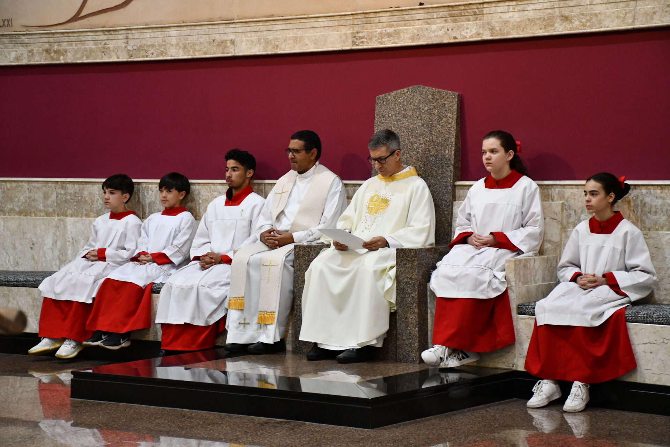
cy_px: 224
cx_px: 335
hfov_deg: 22.6
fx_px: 1675
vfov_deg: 15.2
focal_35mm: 90
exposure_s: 1/125
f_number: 5
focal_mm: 60
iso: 3600
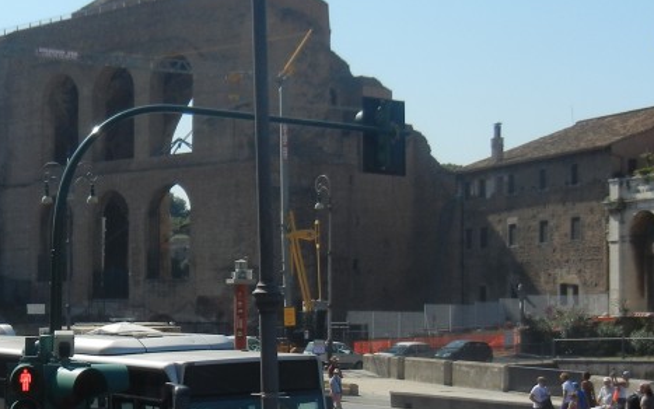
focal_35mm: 79
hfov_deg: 25.3
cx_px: 60
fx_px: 1408
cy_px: 276
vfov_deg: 16.5
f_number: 7.2
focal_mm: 6.2
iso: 160
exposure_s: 1/410
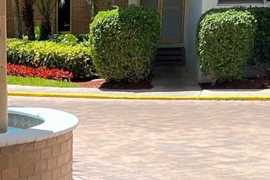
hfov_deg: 17.8
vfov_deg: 11.9
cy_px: 227
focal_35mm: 112
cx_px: -7
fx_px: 841
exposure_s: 1/2571
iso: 50
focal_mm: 5.7
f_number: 1.5
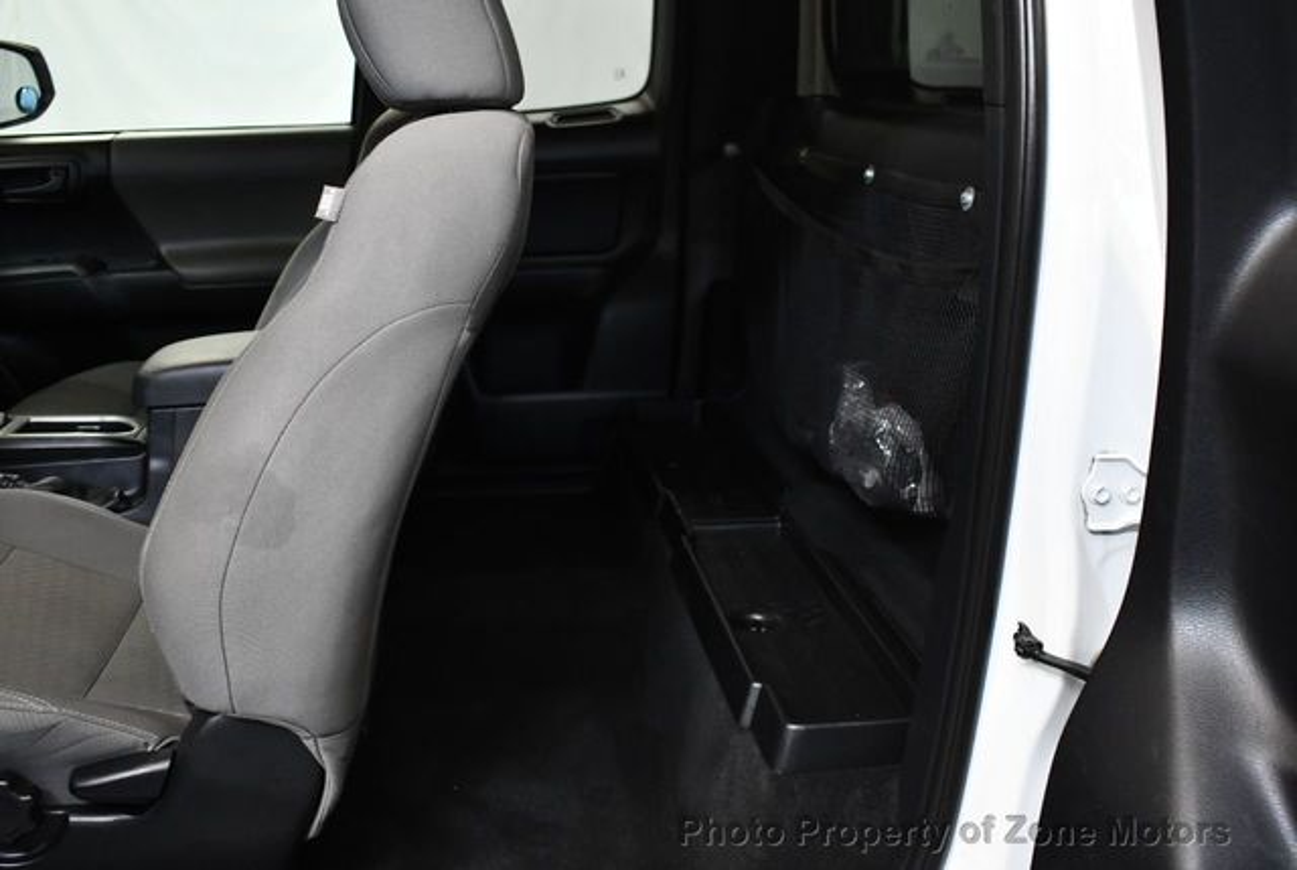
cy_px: 435
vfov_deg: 37.0
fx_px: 1299
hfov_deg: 53.1
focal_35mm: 36
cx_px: 648
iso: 1600
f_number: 3.5
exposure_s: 1/125
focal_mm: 18
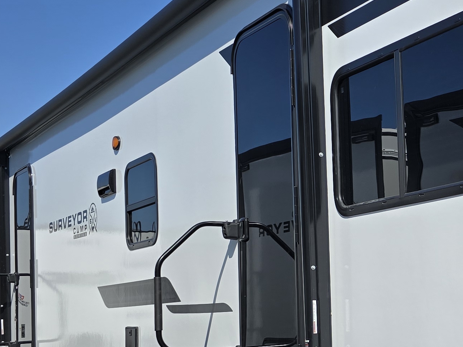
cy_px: 272
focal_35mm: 71
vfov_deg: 20.5
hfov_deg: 24.2
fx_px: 950
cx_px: 595
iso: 12
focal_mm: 6.3
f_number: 1.7
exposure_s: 1/1087
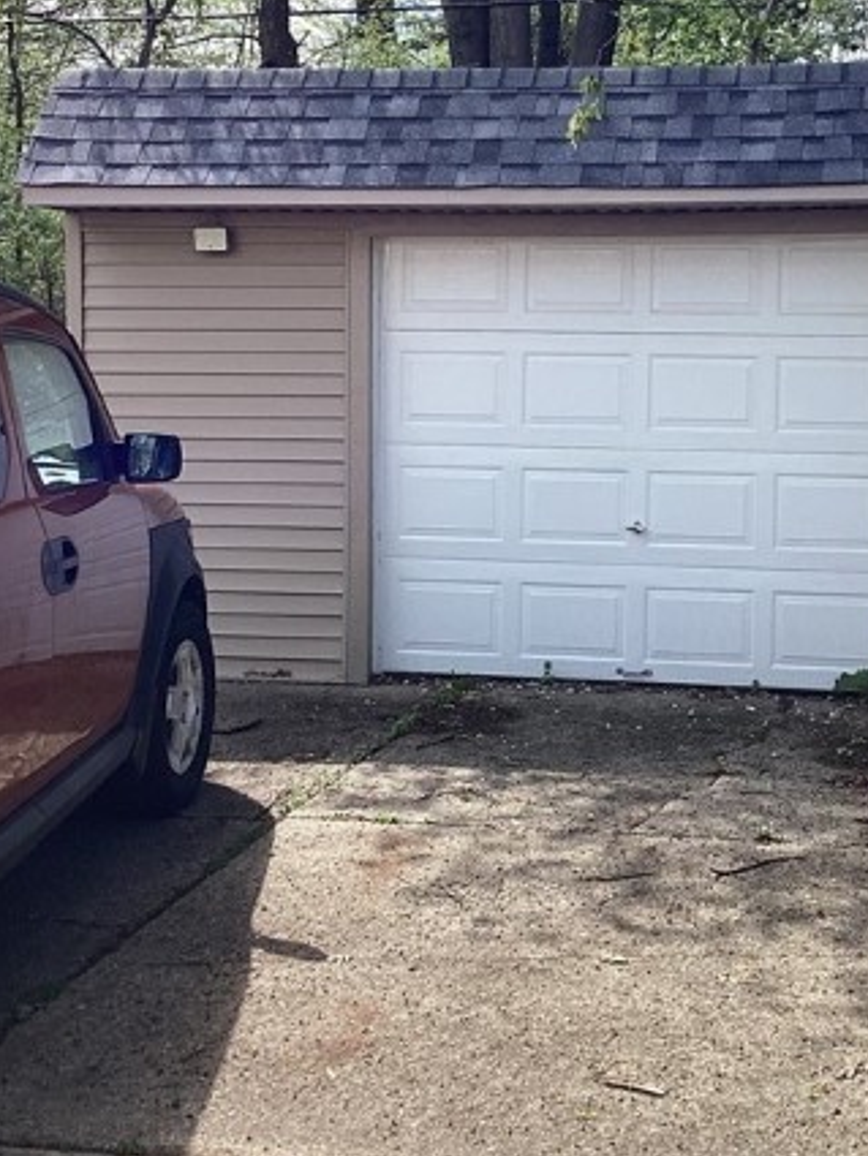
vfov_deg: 34.0
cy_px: 389
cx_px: 639
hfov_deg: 25.8
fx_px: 1871
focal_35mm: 56
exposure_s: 1/627
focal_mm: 3.3
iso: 25
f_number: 2.4
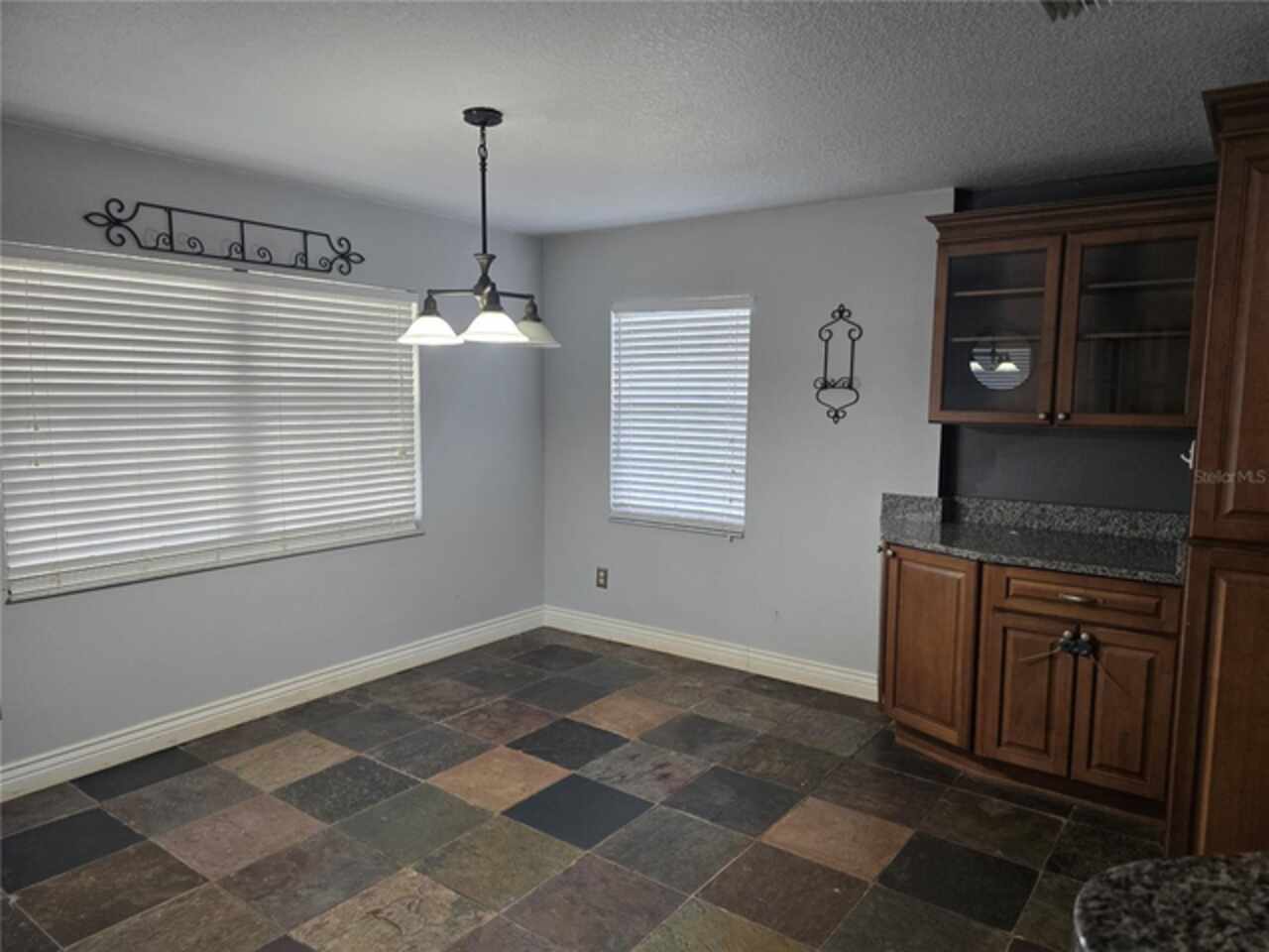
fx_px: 843
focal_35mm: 23
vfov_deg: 58.9
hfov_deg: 73.9
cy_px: 476
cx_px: 634
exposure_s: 1/120
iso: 250
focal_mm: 6.3
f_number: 1.7
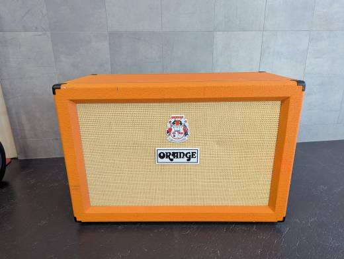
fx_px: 239
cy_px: 130
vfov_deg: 57.0
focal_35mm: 24
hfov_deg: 71.5
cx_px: 172
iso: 178
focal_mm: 6.81
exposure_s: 1/120
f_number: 1.85
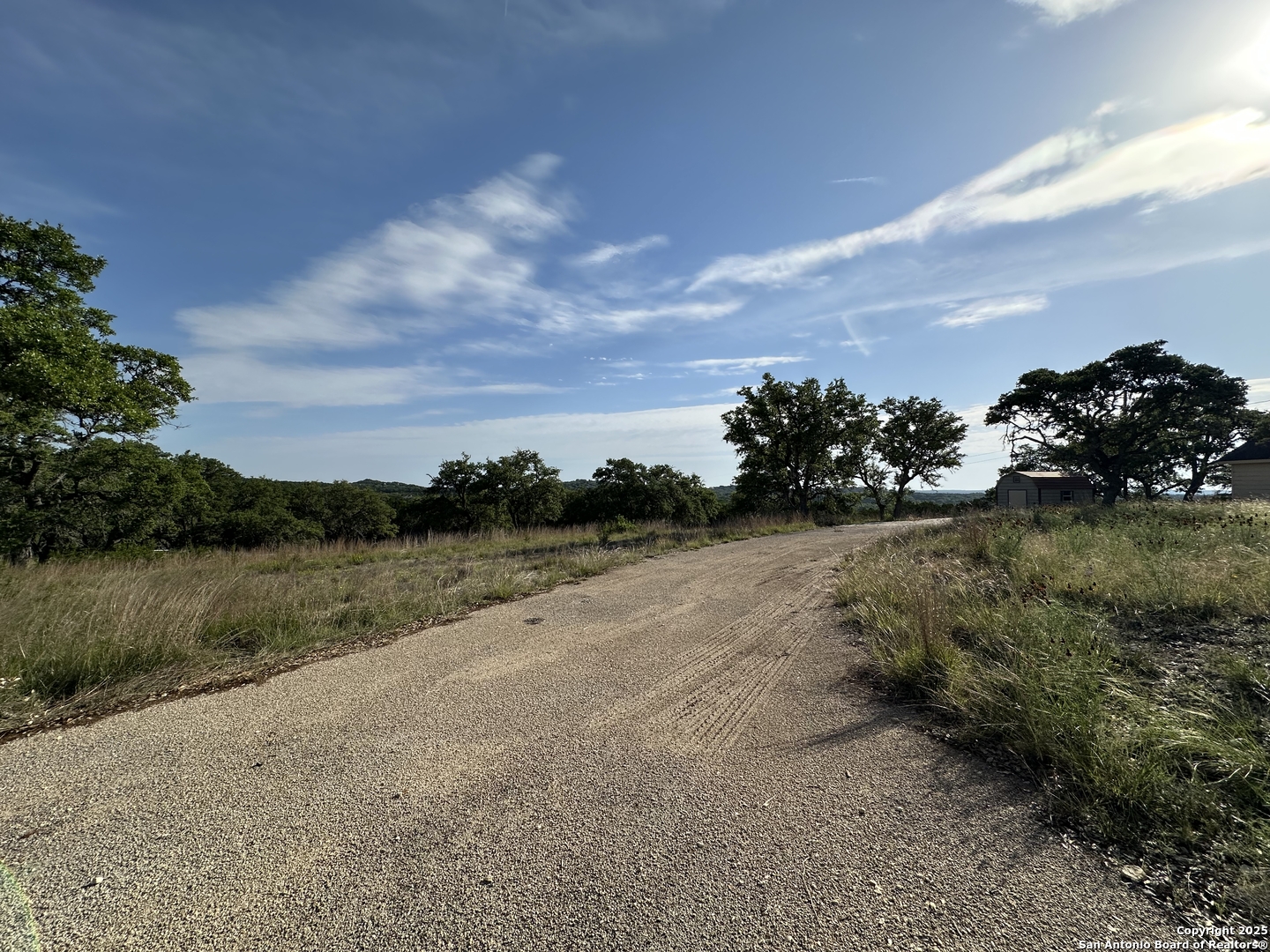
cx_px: 635
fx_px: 514
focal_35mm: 14
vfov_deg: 85.7
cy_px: 476
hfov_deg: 102.1
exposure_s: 1/3509
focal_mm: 2.22
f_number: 2.2
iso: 50
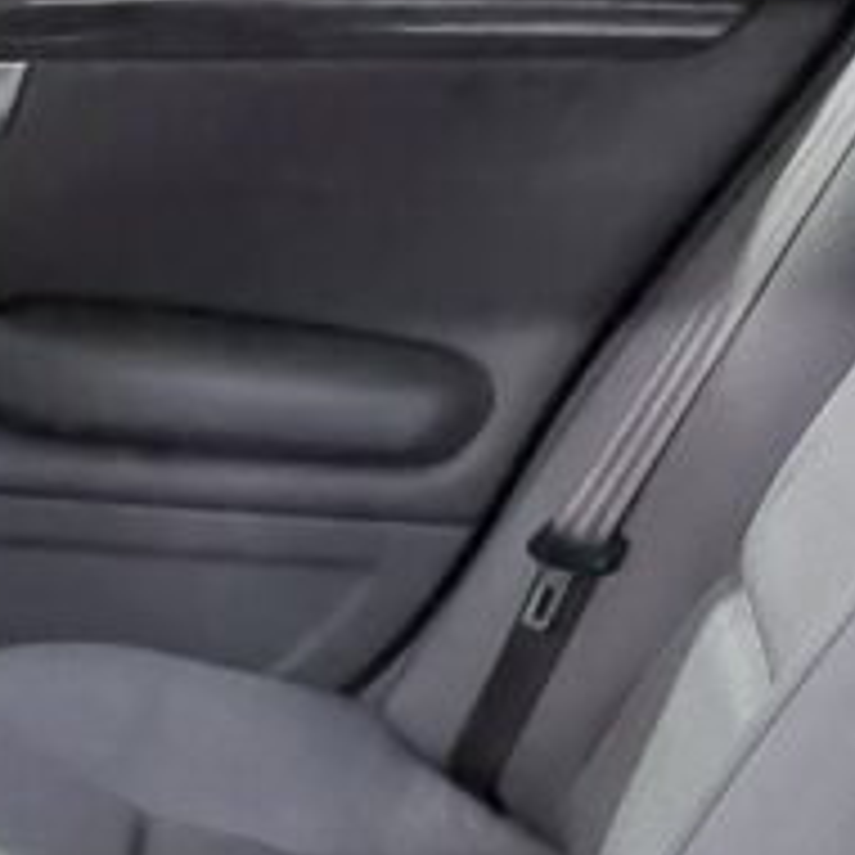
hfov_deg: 18.2
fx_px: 2599
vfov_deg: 17.2
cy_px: 1206
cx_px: 9
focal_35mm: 93
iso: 1000
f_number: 1.8
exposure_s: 1/25
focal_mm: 5.23
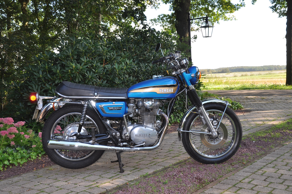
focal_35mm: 42
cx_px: 146
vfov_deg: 31.8
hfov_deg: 46.5
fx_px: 340
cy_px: 97
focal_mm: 28
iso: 200
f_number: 5.6
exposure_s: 1/200
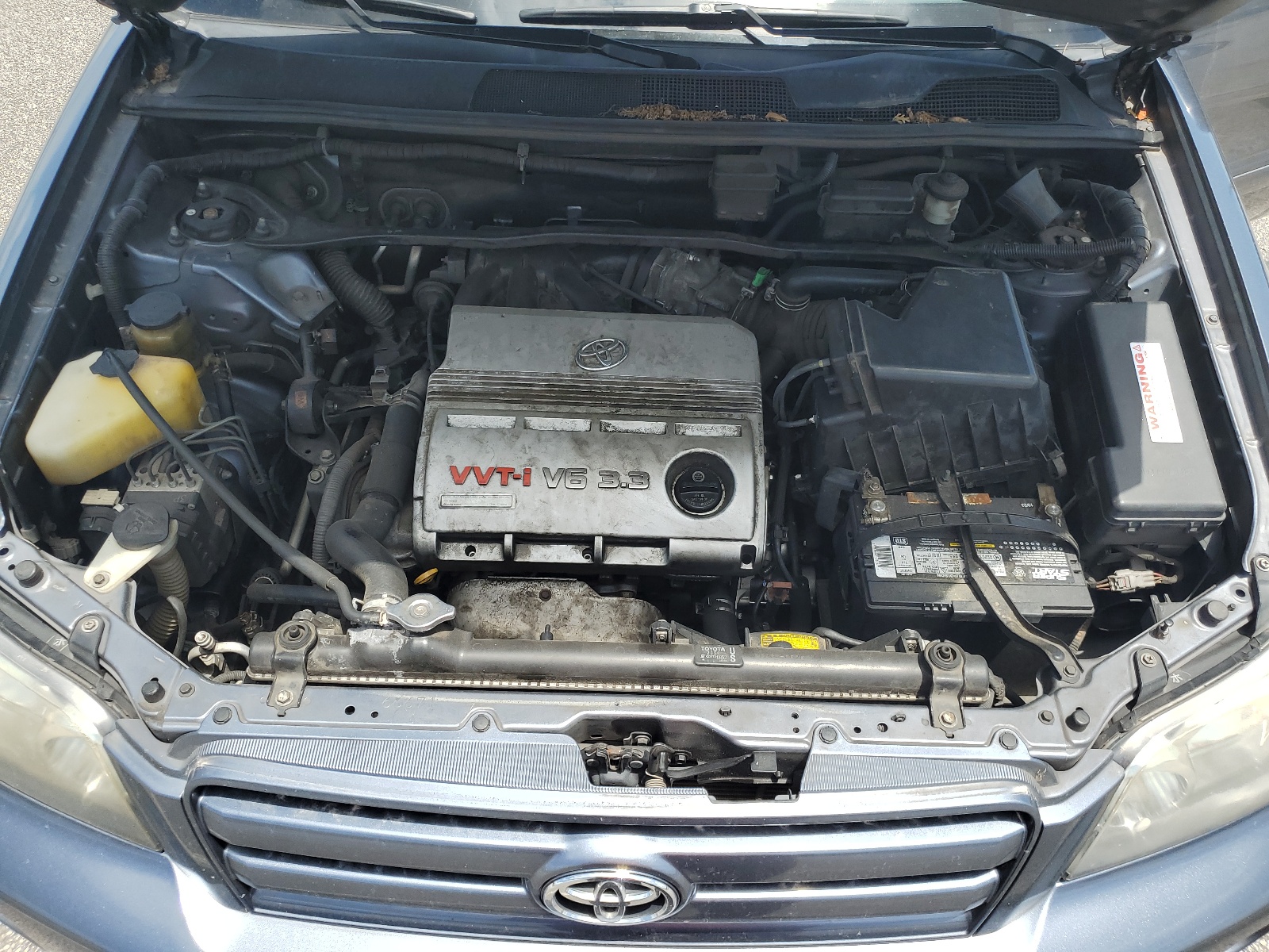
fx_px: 953
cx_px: 634
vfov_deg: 53.1
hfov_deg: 67.3
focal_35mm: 26
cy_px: 476
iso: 50
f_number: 1.5
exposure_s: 1/2000
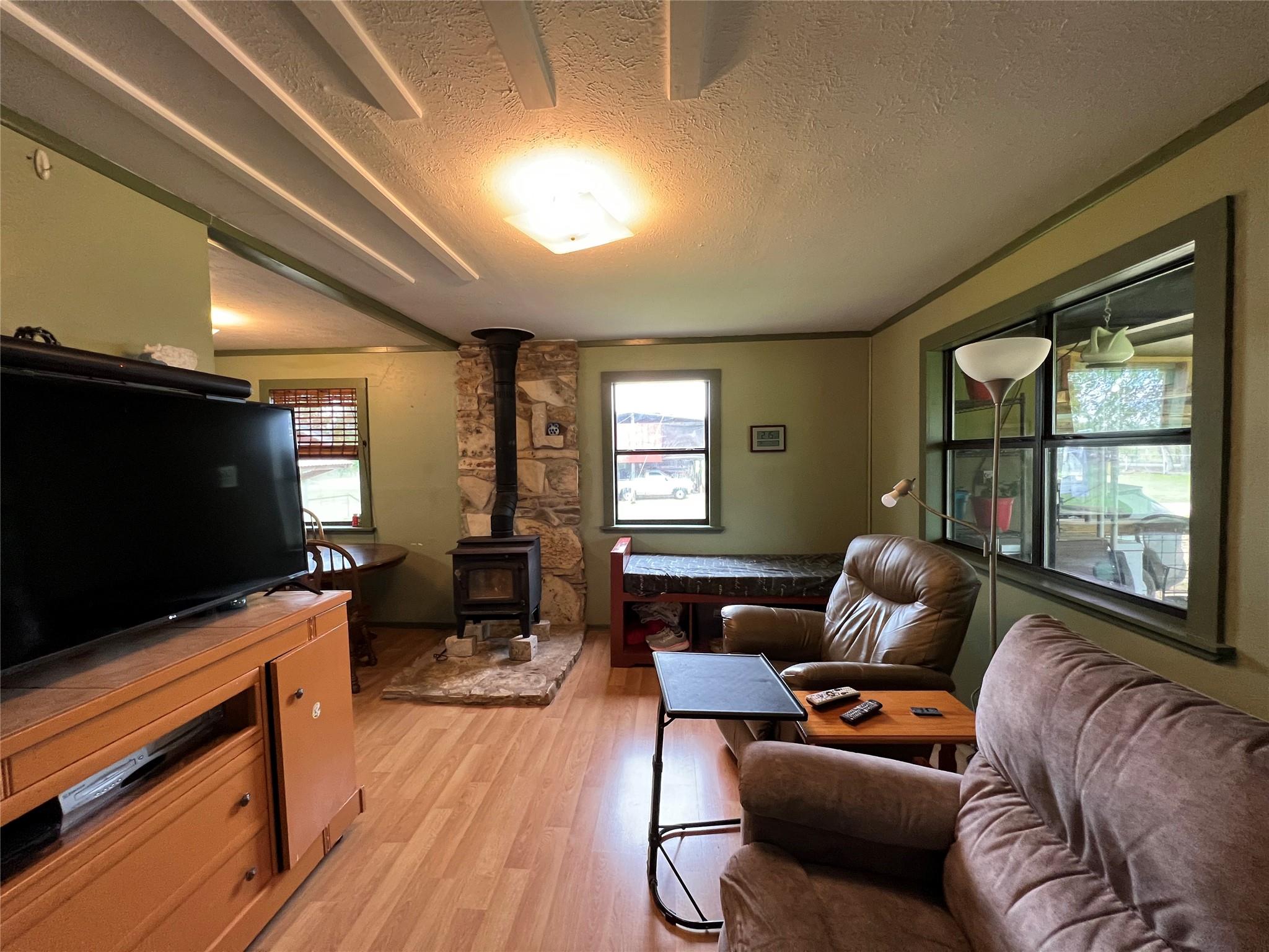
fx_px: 477
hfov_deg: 106.2
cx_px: 634
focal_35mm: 13
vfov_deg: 89.9
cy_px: 476
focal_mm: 1.57
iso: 320
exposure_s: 1/41
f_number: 1.8
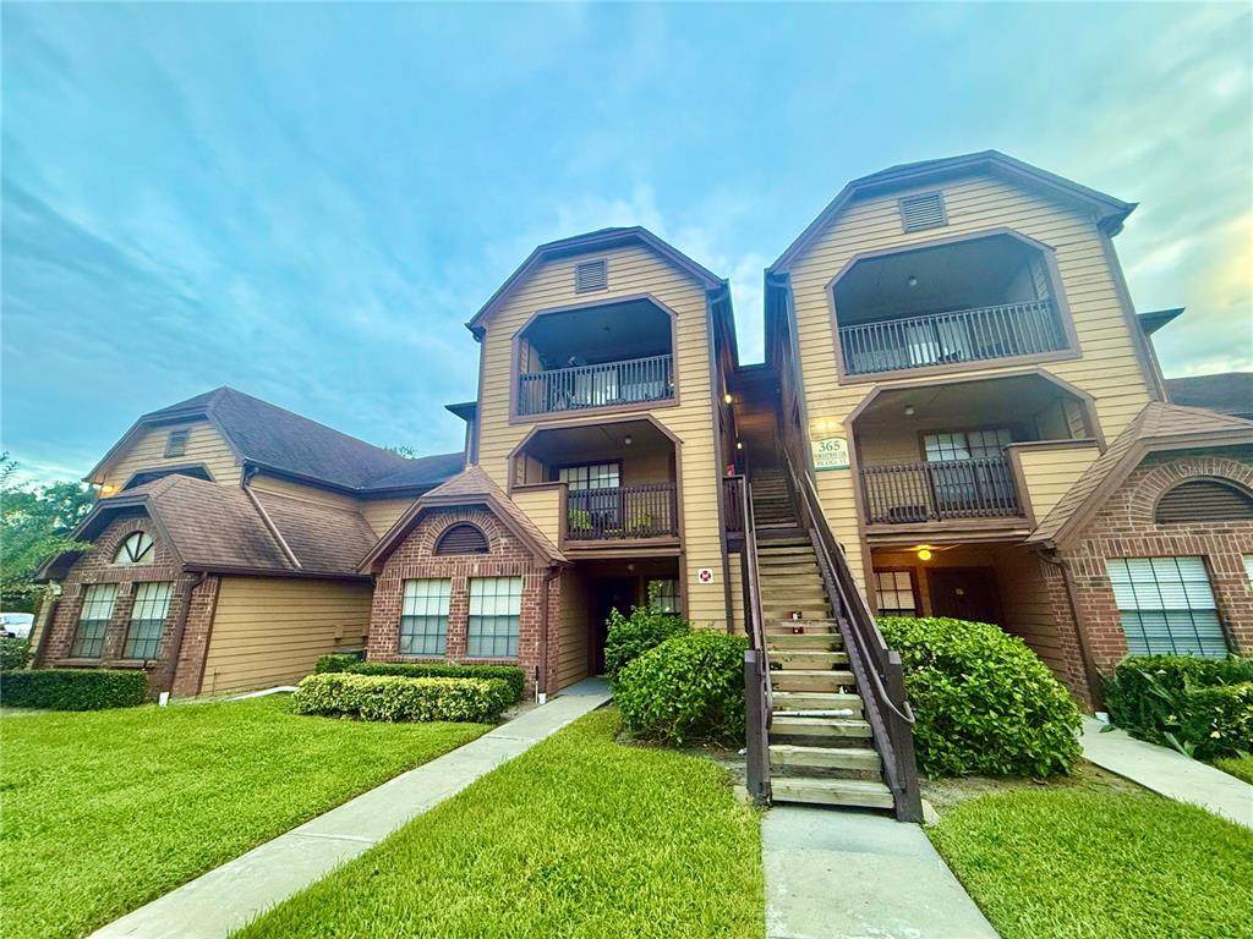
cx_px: 626
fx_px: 507
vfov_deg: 85.7
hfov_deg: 102.1
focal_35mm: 14
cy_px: 470
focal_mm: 2.22
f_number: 2.2
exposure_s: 1/99
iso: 320
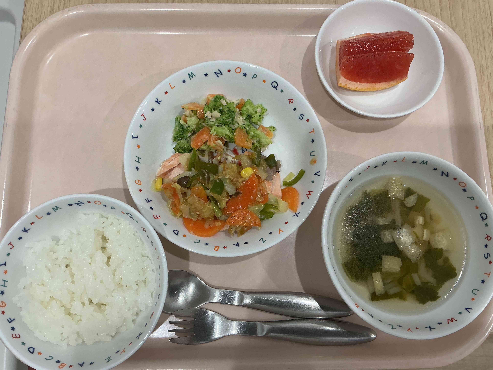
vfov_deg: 48.2
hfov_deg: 61.7
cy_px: 185
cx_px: 246
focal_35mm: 29
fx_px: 413
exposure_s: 1/60
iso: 100
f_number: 1.8
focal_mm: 3
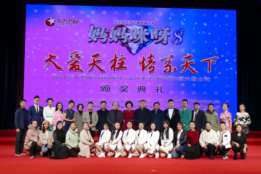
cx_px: 134
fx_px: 326
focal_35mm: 45
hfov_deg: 43.6
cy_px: 90
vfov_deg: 29.9
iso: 125
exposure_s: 1/160
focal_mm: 15.51
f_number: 3.2
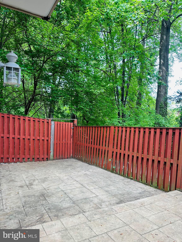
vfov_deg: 71.6
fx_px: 168
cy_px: 121
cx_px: 91
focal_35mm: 24
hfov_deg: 56.8
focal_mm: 6.86
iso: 64
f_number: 1.78
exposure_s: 1/216
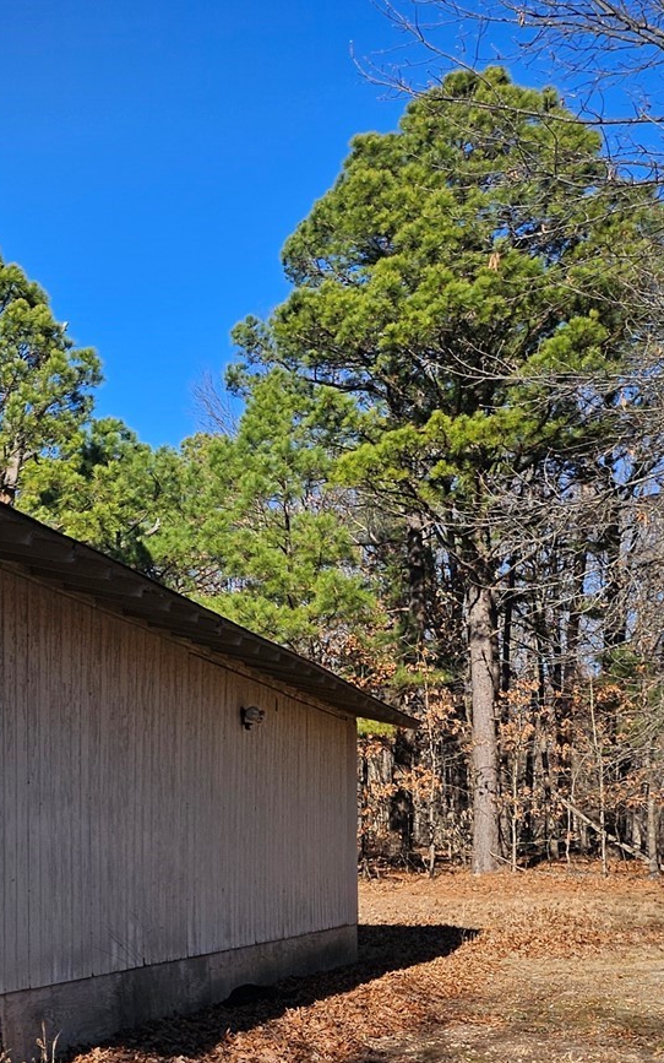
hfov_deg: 20.0
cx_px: -388
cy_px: 863
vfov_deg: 36.2
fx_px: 1563
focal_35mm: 54
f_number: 1.8
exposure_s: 1/2066
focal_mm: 5.4
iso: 25
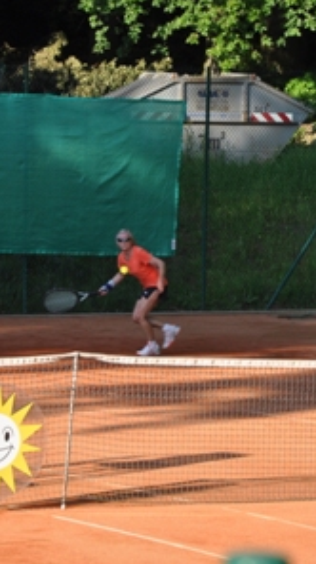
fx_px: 3729
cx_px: 133
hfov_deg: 4.9
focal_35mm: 250
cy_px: 282
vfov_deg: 8.6
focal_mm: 105
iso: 200
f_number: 9
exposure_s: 1/200
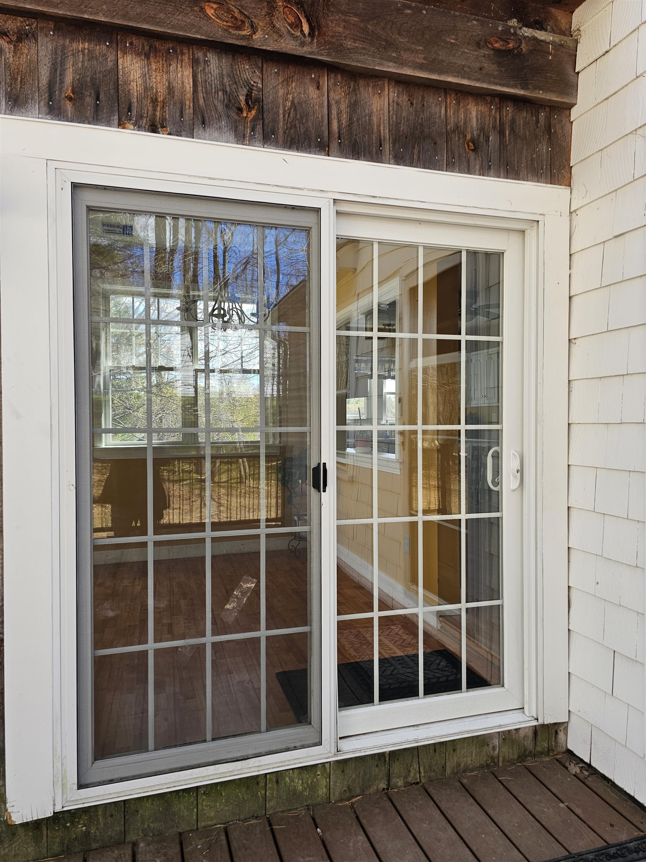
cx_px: 323
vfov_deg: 73.9
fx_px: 572
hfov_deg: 58.9
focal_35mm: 23
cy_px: 431
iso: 32
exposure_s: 1/180
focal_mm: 6.3
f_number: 1.7
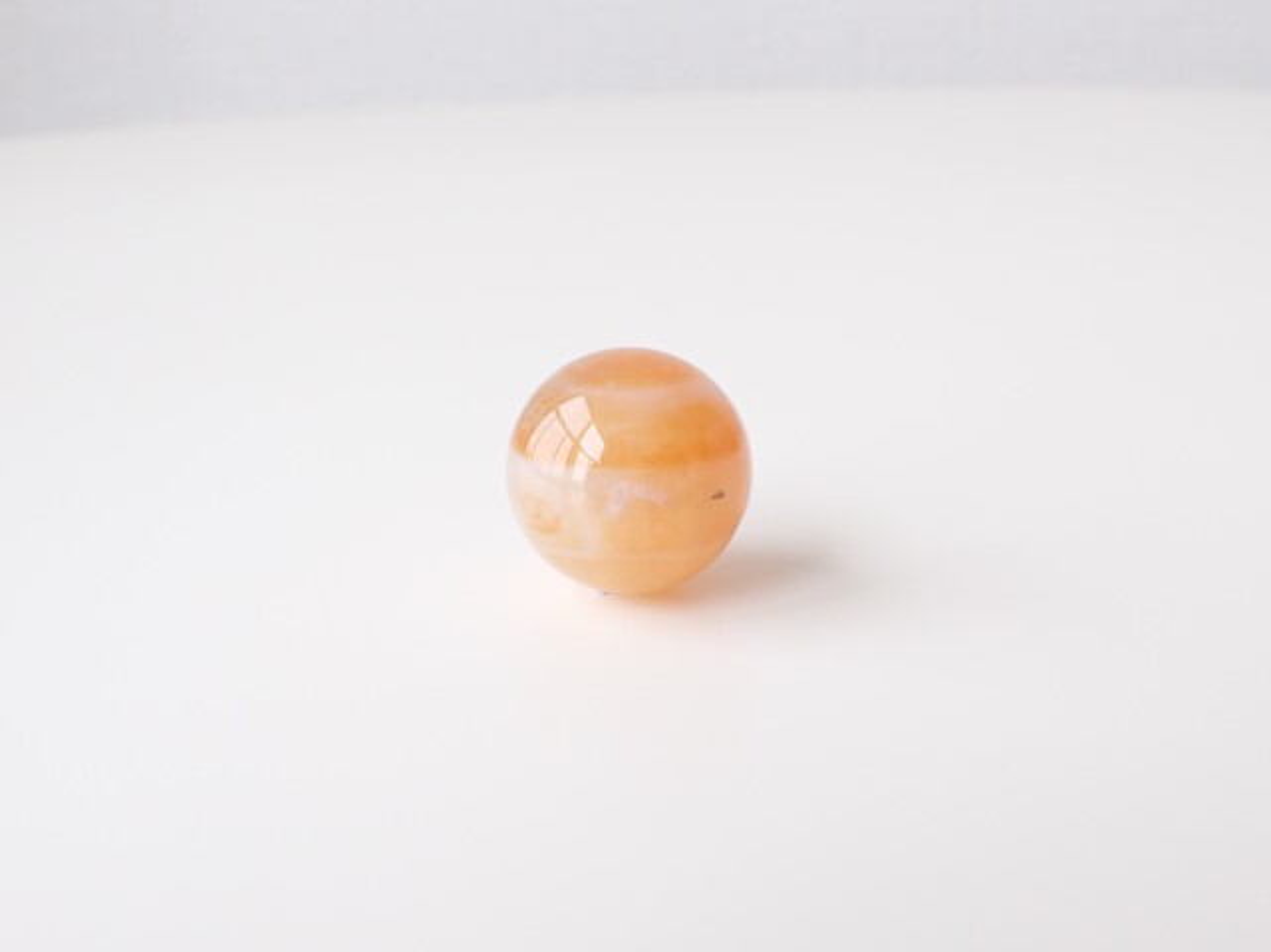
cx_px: 636
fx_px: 1101
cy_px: 476
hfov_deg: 60.0
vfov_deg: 46.7
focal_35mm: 30
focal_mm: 5.4
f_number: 3.2
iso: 125
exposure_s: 1/125
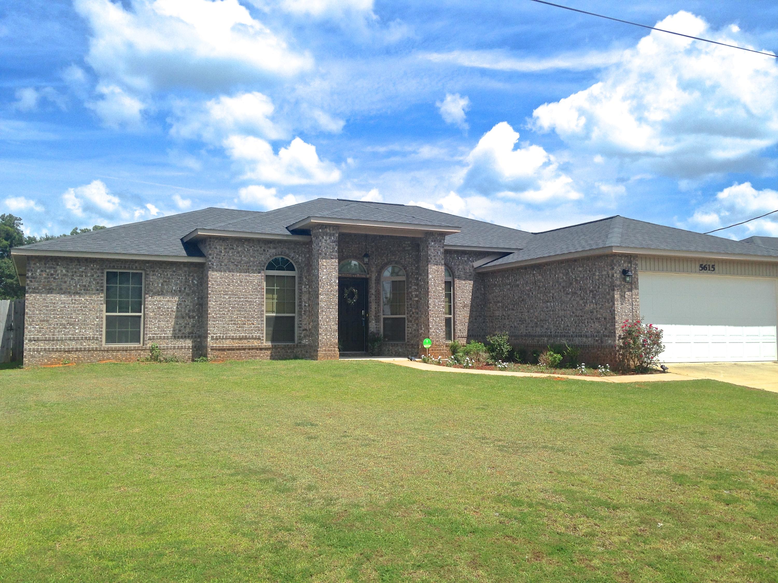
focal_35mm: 33
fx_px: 742
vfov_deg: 42.9
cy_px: 292
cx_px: 389
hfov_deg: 55.4
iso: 50
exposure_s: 1/1748
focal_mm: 4.12
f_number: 2.4
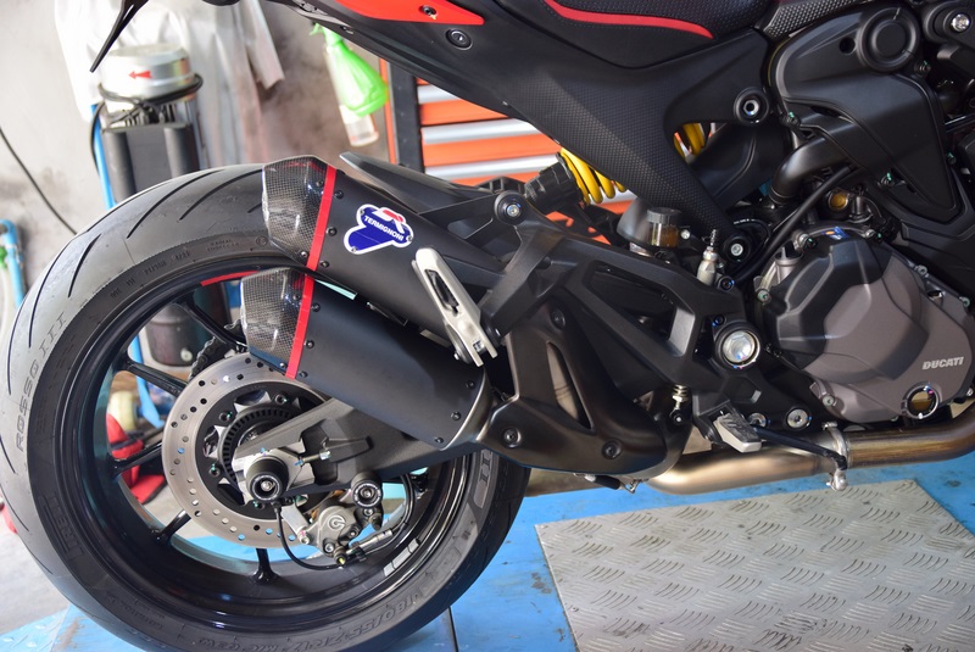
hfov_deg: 42.3
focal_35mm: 46
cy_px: 326
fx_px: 1260
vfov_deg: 29.0
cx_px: 488
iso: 1000
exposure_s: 1/60
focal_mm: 31
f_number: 3.3
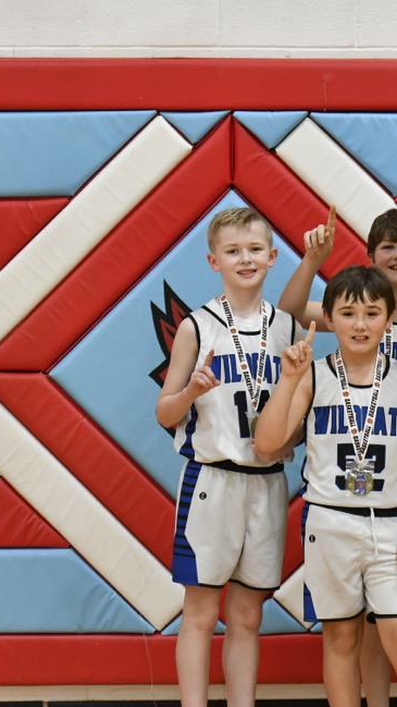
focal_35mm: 247
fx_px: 4622
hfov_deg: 4.9
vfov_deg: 8.7
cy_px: 403
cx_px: 588
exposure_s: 1/640
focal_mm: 85
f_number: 3.2
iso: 2000
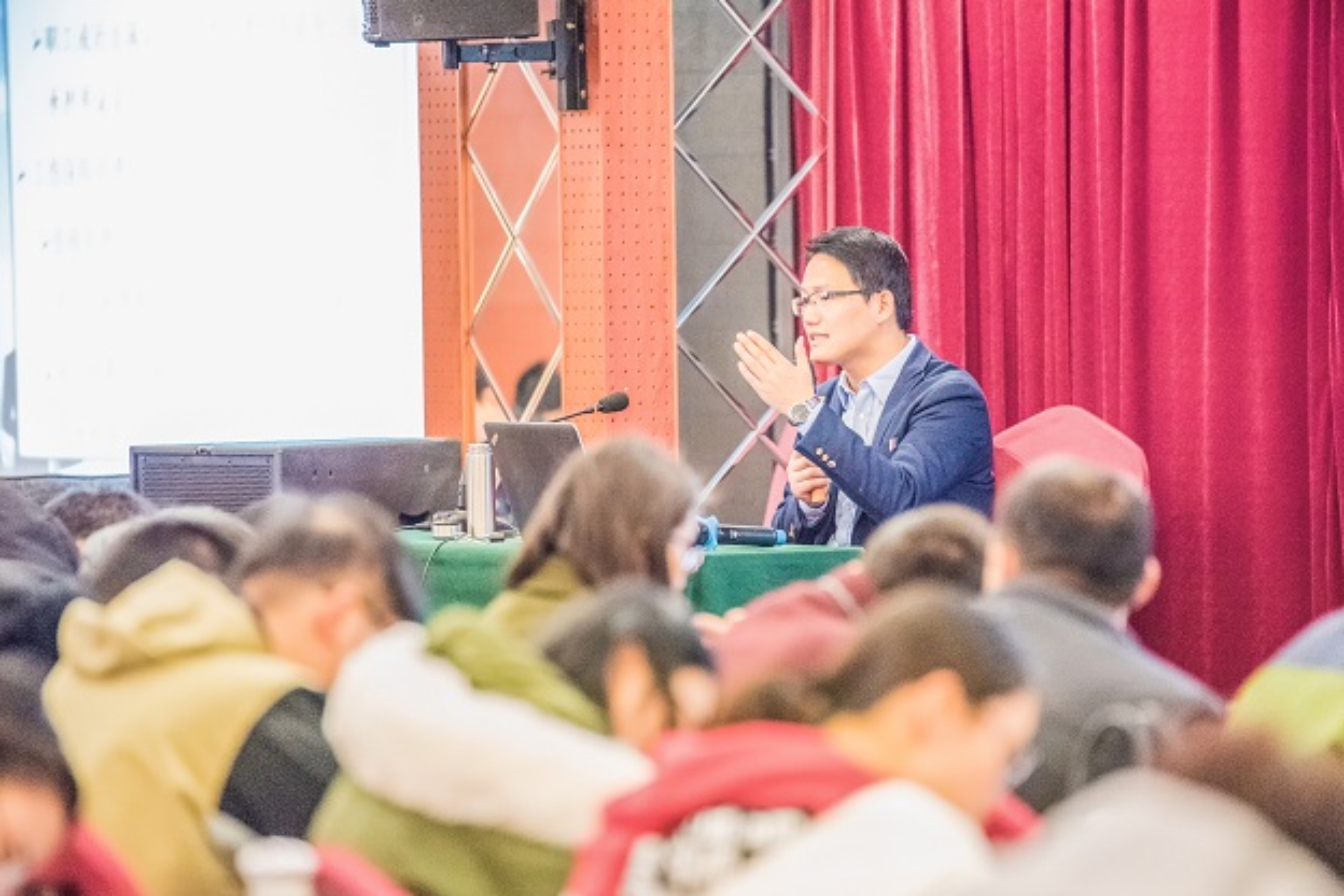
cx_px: 728
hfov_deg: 9.4
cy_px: 473
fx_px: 8138
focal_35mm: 218
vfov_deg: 6.3
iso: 12800
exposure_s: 1/160
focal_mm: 200
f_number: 2.8
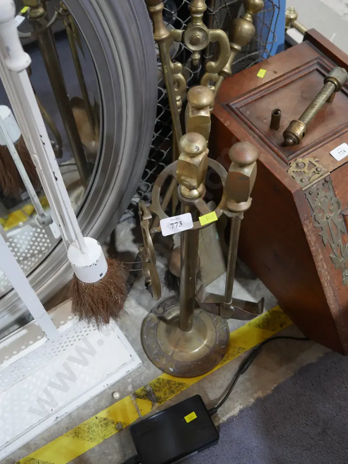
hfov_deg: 37.8
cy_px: 232
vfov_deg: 49.0
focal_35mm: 38
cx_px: 174
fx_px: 509
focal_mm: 19
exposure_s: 1/60
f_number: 4.1
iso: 800
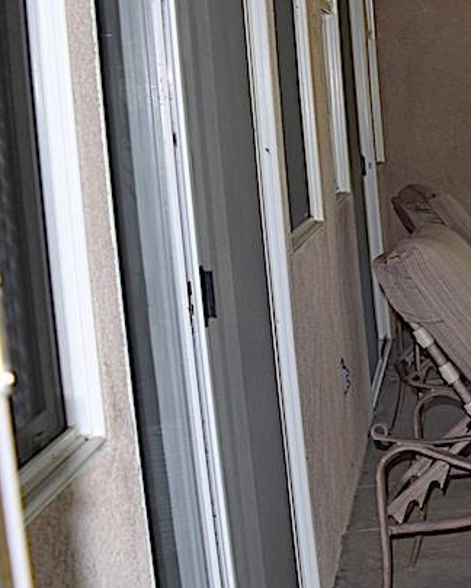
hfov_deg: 15.5
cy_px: 217
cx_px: 926
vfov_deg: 23.8
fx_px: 1394
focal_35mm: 80
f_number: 5.6
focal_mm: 18
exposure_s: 1/125
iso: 160
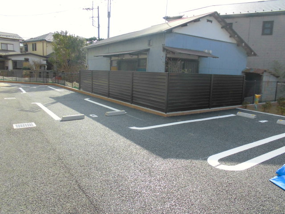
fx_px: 214
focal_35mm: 26
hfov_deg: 67.3
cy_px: 107
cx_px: 142
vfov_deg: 53.1
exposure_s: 1/400
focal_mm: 4.6
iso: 100
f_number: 3.5
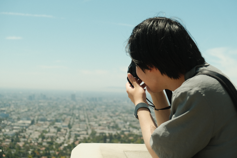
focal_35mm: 54
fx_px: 355
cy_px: 79
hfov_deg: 36.9
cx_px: 118
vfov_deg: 25.1
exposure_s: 1/2400
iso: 320
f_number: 3.6
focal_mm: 35.8
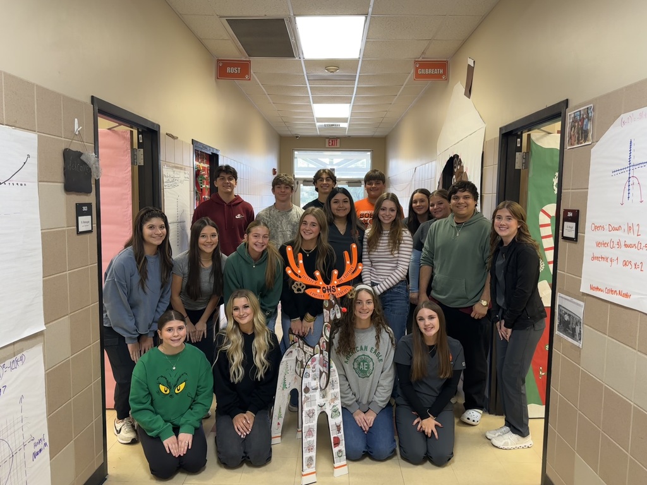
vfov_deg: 56.8
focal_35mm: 24
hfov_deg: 71.6
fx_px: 449
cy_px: 242
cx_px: 324
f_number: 1.78
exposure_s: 1/60
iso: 200
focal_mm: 6.86
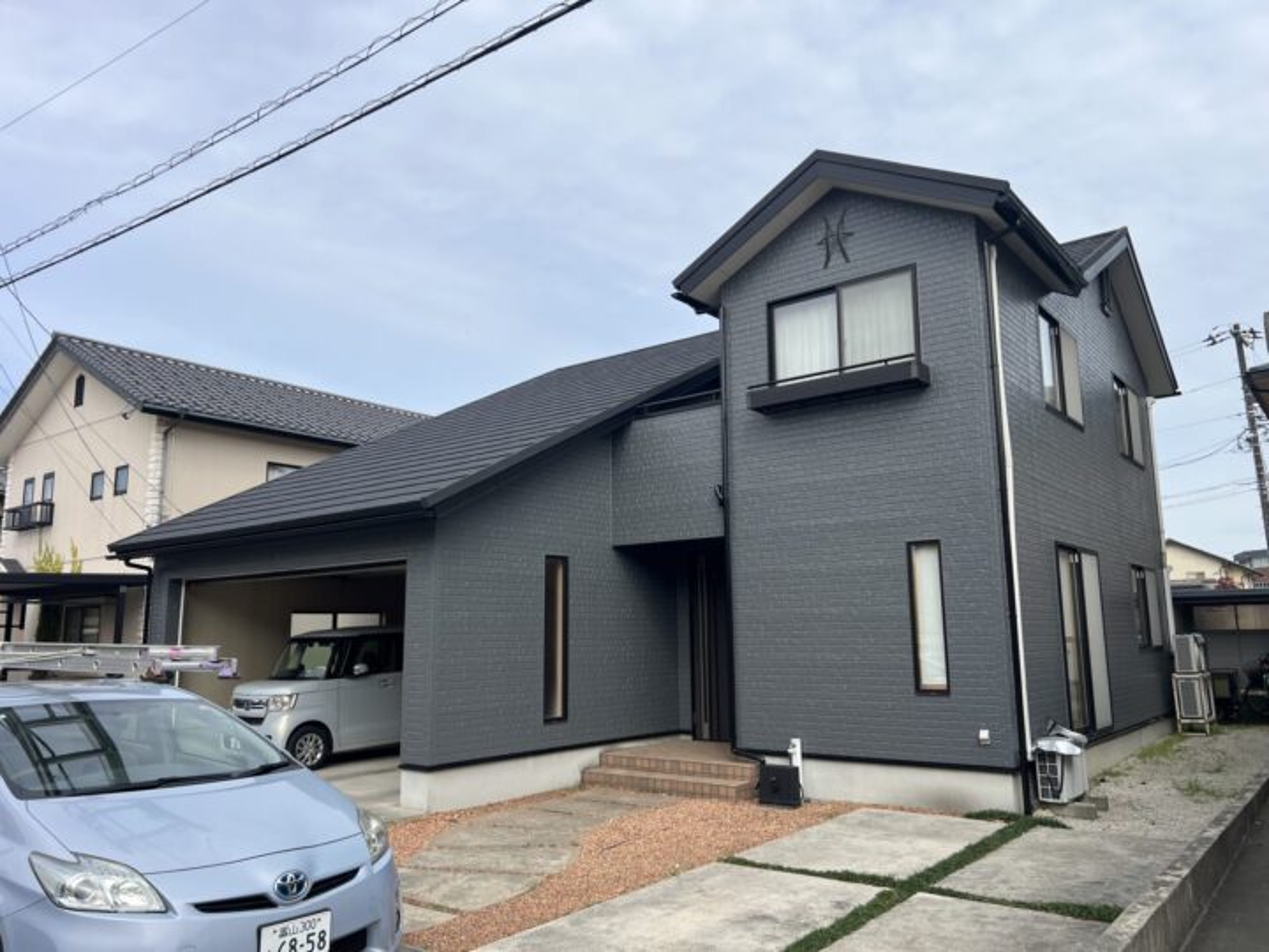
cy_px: 476
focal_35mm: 26
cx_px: 634
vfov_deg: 53.1
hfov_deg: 67.3
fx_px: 953
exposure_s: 1/3571
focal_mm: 5.7
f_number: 1.5
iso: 50
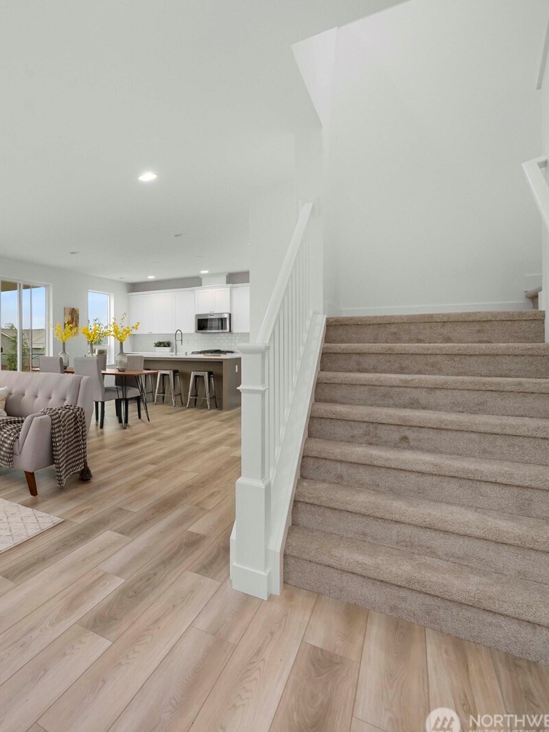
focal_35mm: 20
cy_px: 360
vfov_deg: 81.7
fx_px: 423
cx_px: 9
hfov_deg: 53.1
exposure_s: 1/30
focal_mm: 13
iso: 8000
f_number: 11
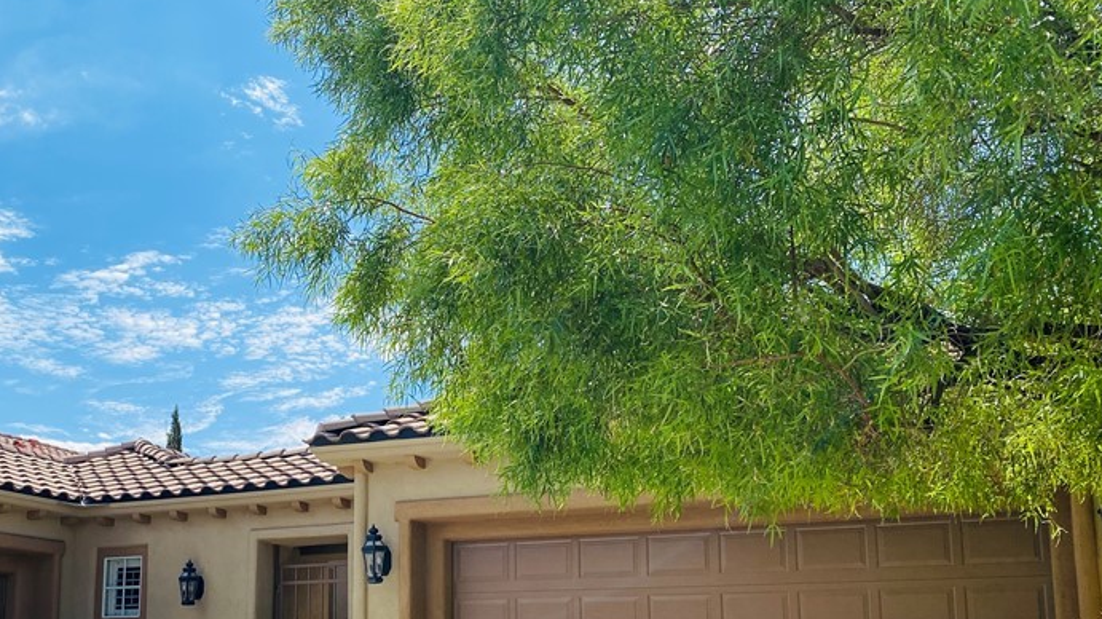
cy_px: 496
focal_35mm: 42
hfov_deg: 47.6
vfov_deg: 27.7
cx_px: 370
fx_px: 1227
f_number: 1.8
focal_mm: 4.25
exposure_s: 1/3984
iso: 32
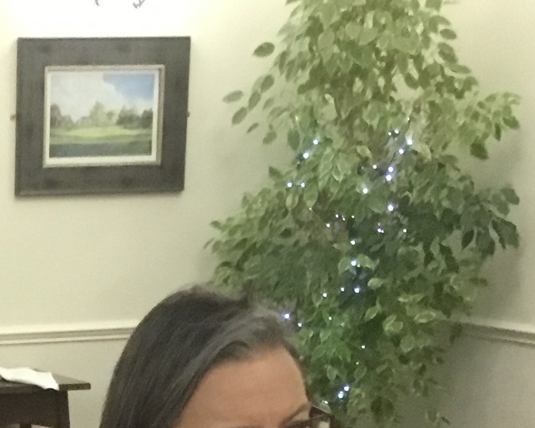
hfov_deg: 15.8
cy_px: 718
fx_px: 1821
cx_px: -168
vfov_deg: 12.5
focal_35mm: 115
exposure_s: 1/20
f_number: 2.4
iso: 200
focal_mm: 3.3
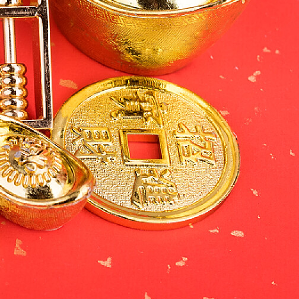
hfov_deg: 10.4
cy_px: -49
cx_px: -142
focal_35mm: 162
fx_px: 1583
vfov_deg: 10.6
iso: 100
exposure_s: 1/160
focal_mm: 50
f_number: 9
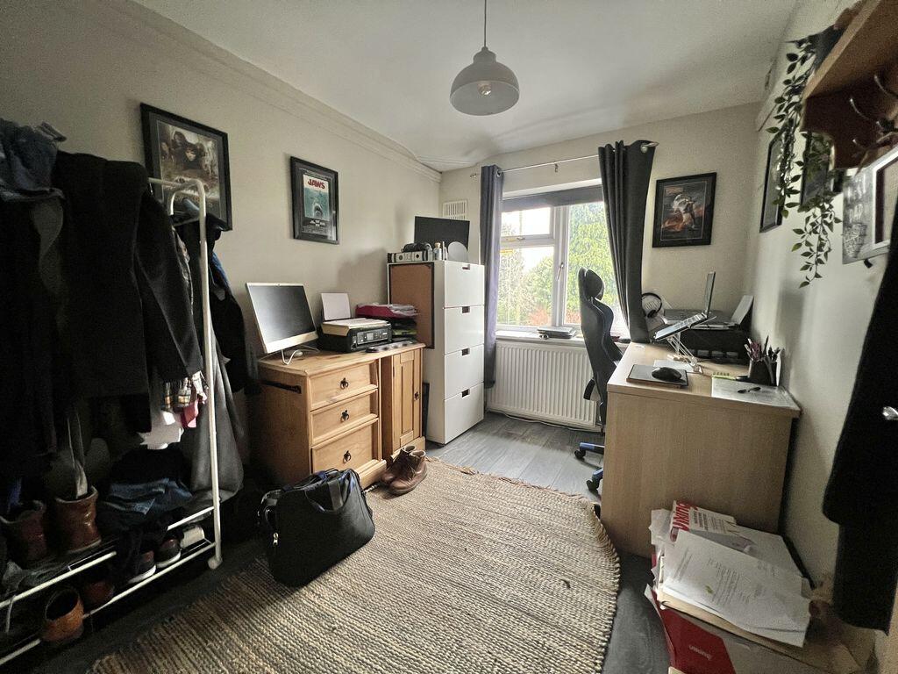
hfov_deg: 106.2
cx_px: 449
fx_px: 337
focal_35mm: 13
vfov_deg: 89.9
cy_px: 337
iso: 500
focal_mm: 1.57
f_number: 1.8
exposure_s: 1/60
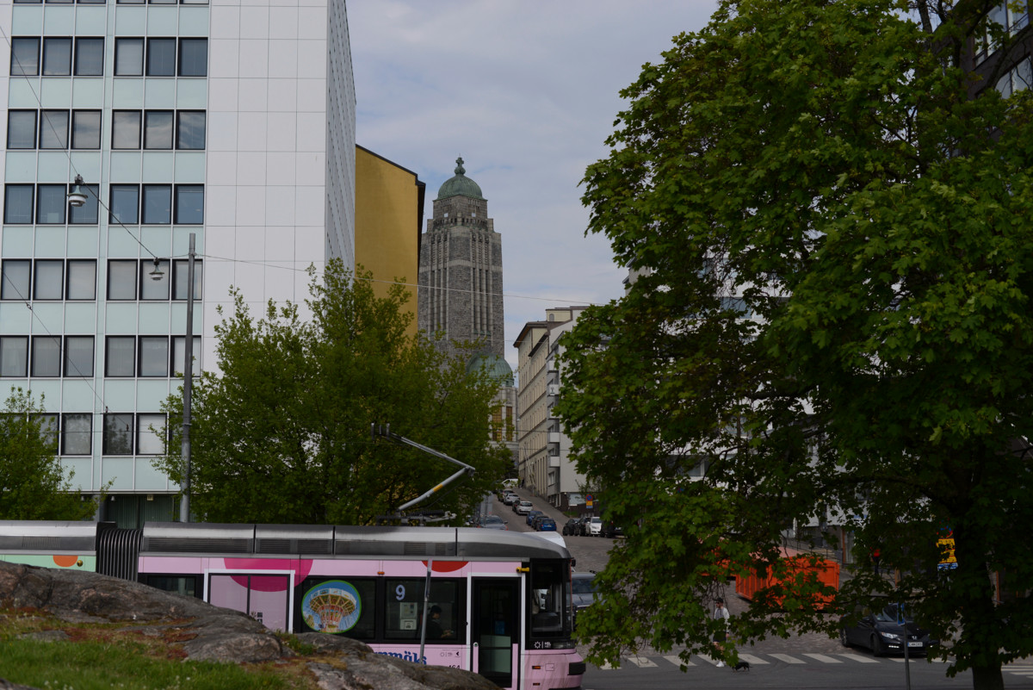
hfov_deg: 39.6
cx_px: 516
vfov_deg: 27.0
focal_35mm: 50
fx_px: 1435
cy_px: 345
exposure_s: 1/4000
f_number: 4.5
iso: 160
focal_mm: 50
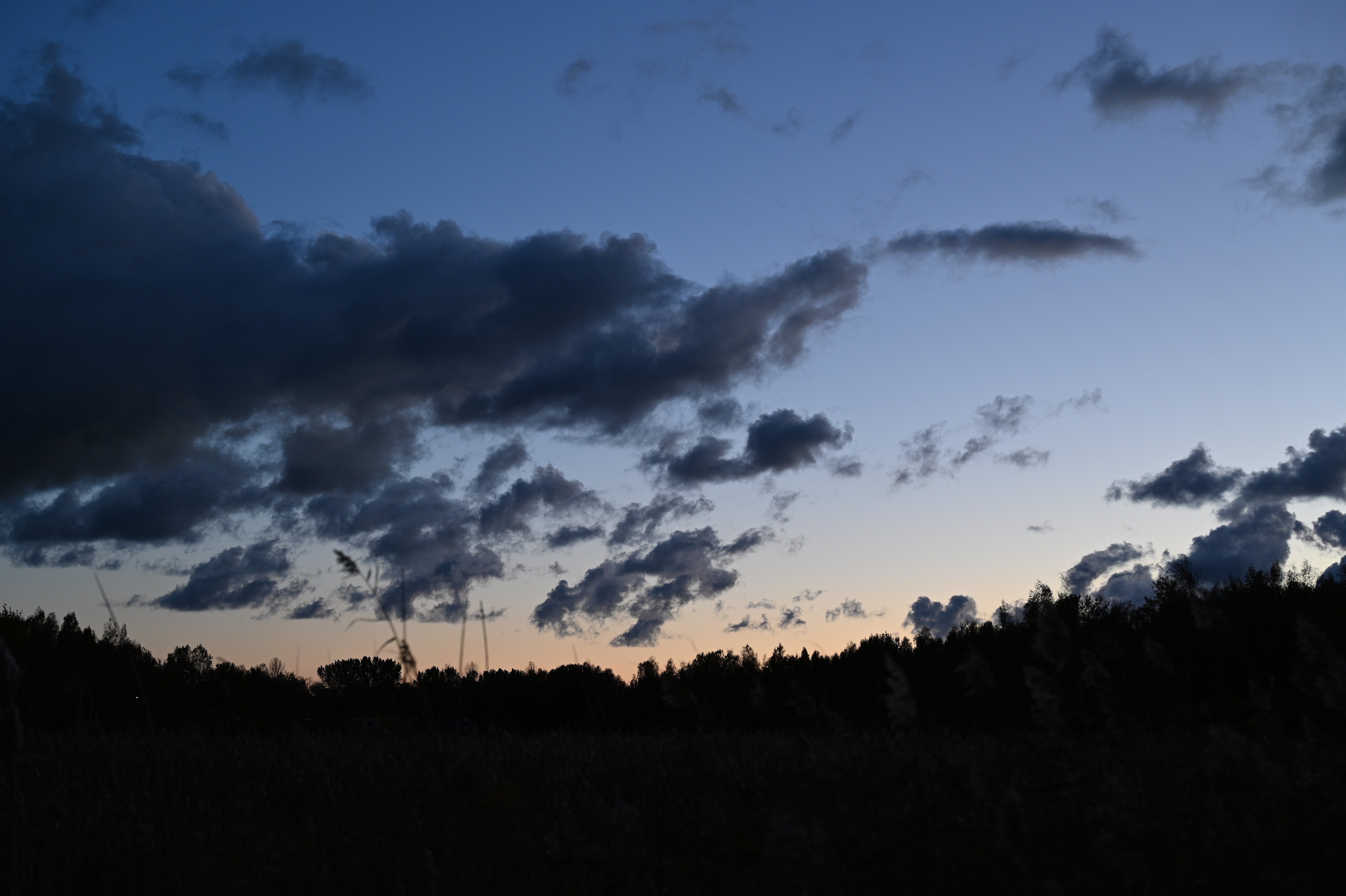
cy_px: 448
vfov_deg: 24.2
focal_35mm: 56
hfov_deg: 35.7
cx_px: 673
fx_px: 2092
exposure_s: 1/100
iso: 360
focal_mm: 56
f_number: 4
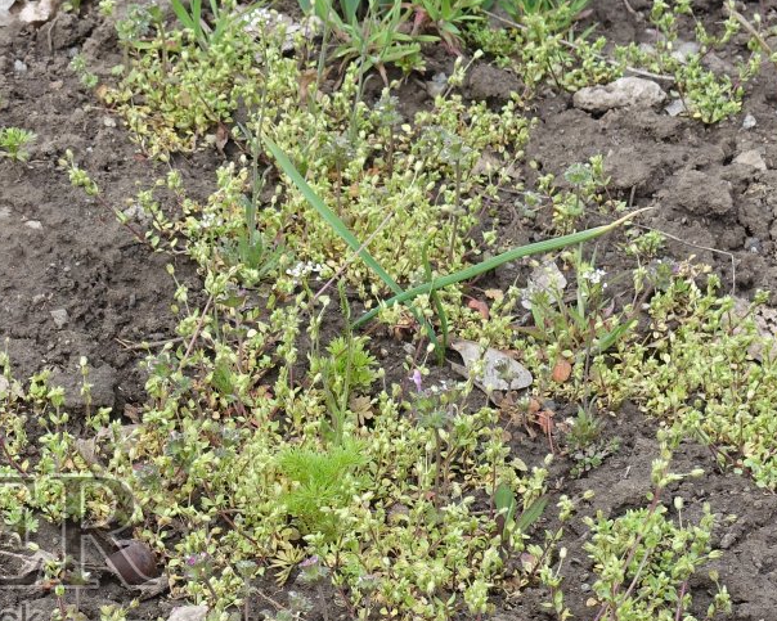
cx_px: -53
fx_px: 2230
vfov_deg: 15.7
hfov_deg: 19.1
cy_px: 562
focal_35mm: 97
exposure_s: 1/160
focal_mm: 14.3
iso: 125
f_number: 5.6
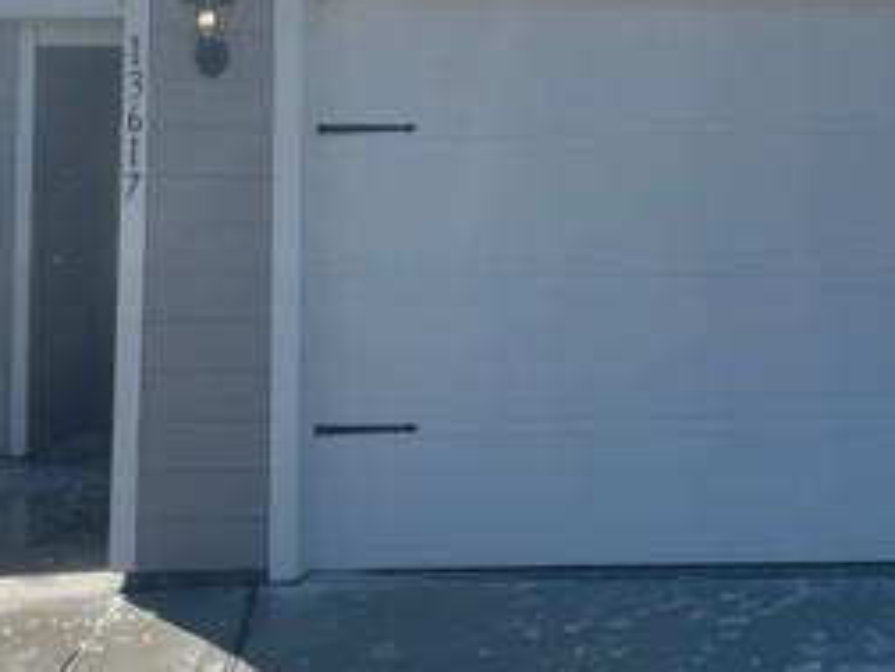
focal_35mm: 66
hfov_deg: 29.3
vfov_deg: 21.9
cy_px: 107
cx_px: 536
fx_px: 1706
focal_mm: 4.2
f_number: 1.6
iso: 32
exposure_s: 1/5051
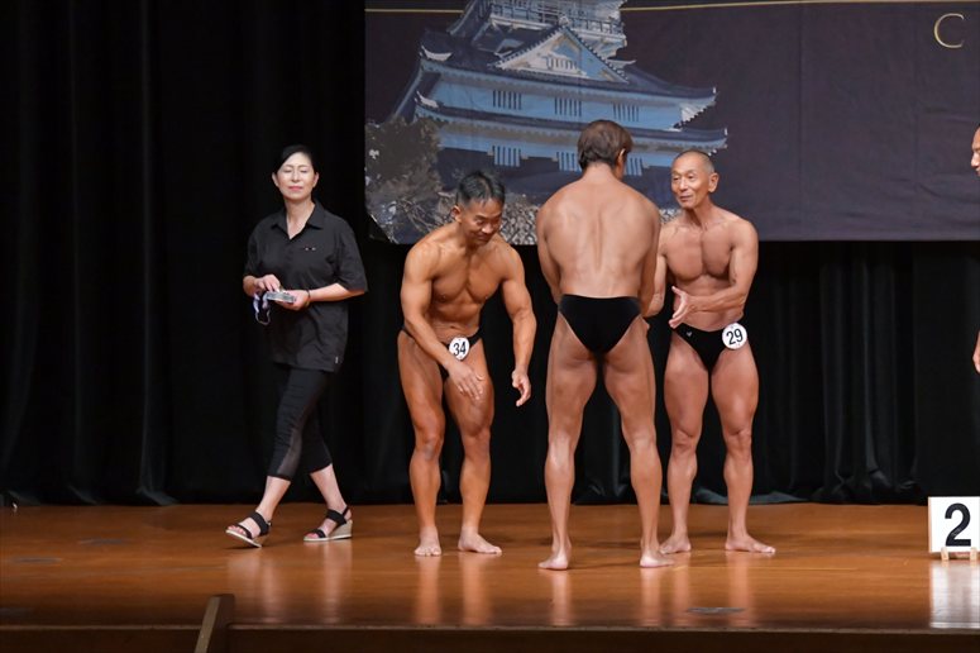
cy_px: 326
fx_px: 6122
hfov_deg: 9.2
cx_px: 490
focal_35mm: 225
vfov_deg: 6.1
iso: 6400
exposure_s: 1/400
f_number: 5.6
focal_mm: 150
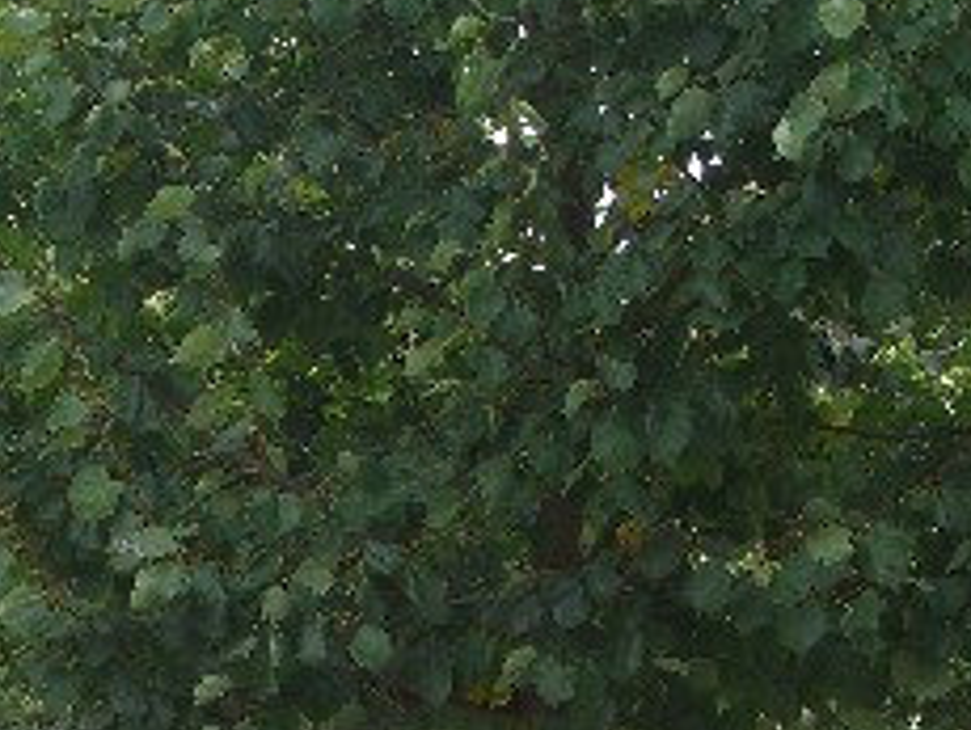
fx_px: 4830
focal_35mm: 172
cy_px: 854
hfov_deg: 11.4
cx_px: 213
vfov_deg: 8.6
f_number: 4
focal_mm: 14.2
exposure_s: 1/80
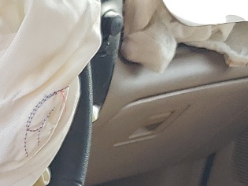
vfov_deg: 10.8
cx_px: -232
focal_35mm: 132
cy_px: 276
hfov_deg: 13.1
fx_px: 945
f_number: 1.5
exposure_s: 1/222
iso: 50
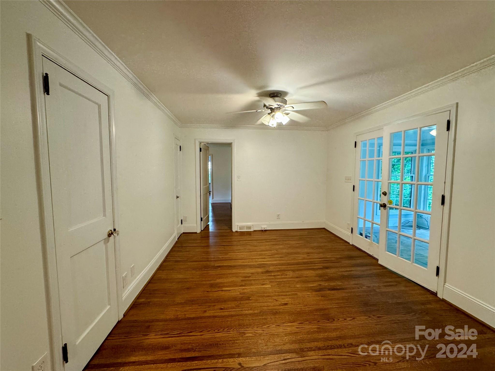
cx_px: 248
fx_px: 200
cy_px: 186
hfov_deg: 102.1
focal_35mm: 14
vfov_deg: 85.7
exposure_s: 1/60
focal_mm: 2.22
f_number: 2.2
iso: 250
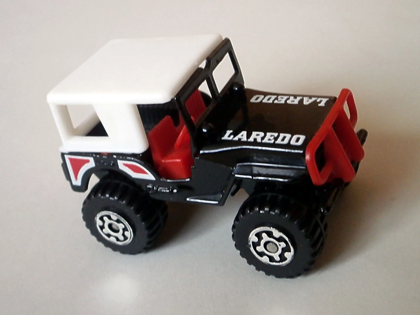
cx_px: 210
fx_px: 570
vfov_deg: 30.9
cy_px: 158
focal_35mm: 47
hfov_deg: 40.4
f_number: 3.4
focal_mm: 8.3
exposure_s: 1/20
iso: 400
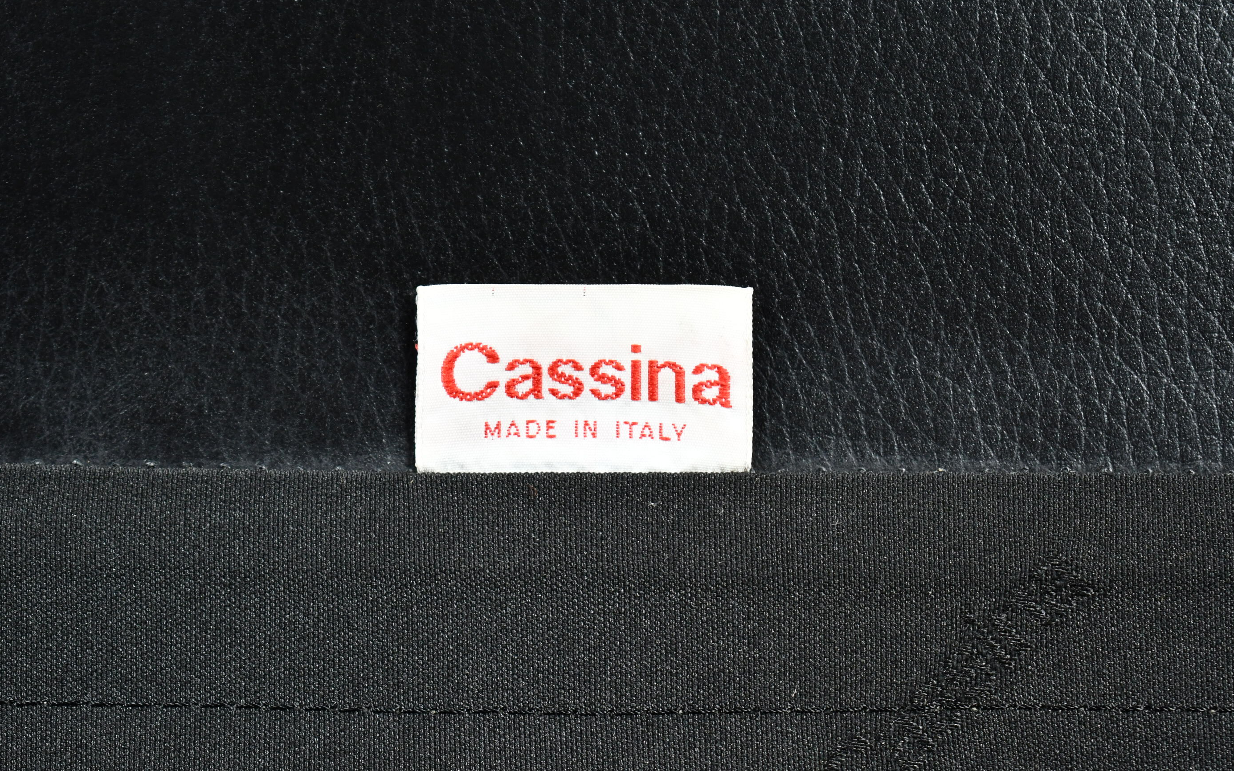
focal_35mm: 84
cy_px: 373
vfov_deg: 15.5
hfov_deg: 24.6
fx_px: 2825
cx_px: 619
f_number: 5.6
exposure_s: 1/125
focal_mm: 55
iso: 1250
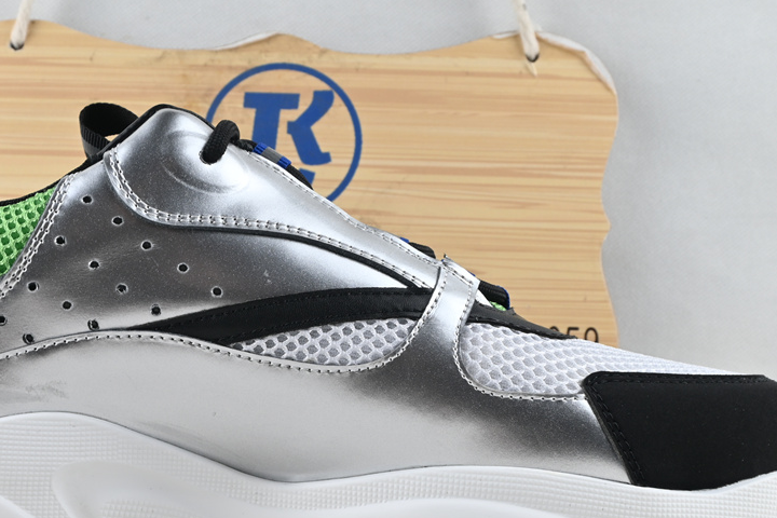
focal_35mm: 66
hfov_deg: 30.2
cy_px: 352
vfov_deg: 20.5
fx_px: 1430
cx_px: 258
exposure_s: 1/13
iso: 100
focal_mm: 26.5
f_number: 10
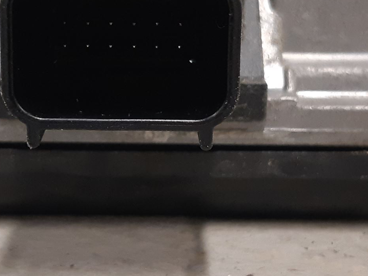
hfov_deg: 33.6
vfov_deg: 25.4
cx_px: 139
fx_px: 606
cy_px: 71
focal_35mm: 57
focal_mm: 3.93
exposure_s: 1/50
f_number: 1.7
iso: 200
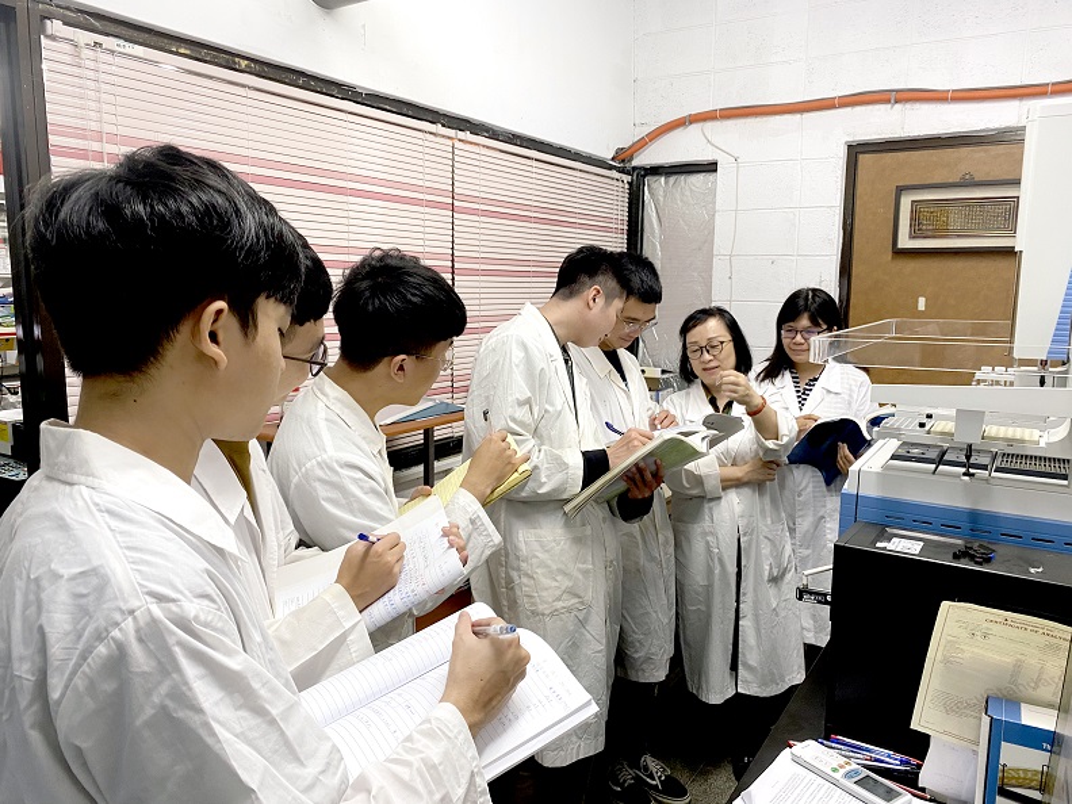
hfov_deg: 67.3
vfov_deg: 53.1
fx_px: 805
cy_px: 402
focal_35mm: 26
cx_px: 536
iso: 80
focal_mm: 4.25
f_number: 1.8
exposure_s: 1/60
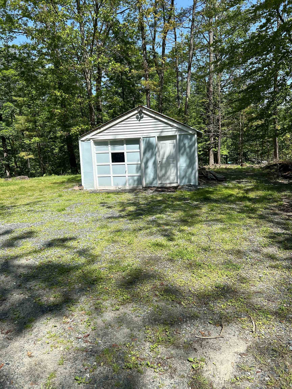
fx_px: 292
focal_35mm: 26
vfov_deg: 67.3
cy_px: 194
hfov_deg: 53.1
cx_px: 146
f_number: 1.5
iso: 50
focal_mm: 5.7
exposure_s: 1/2457
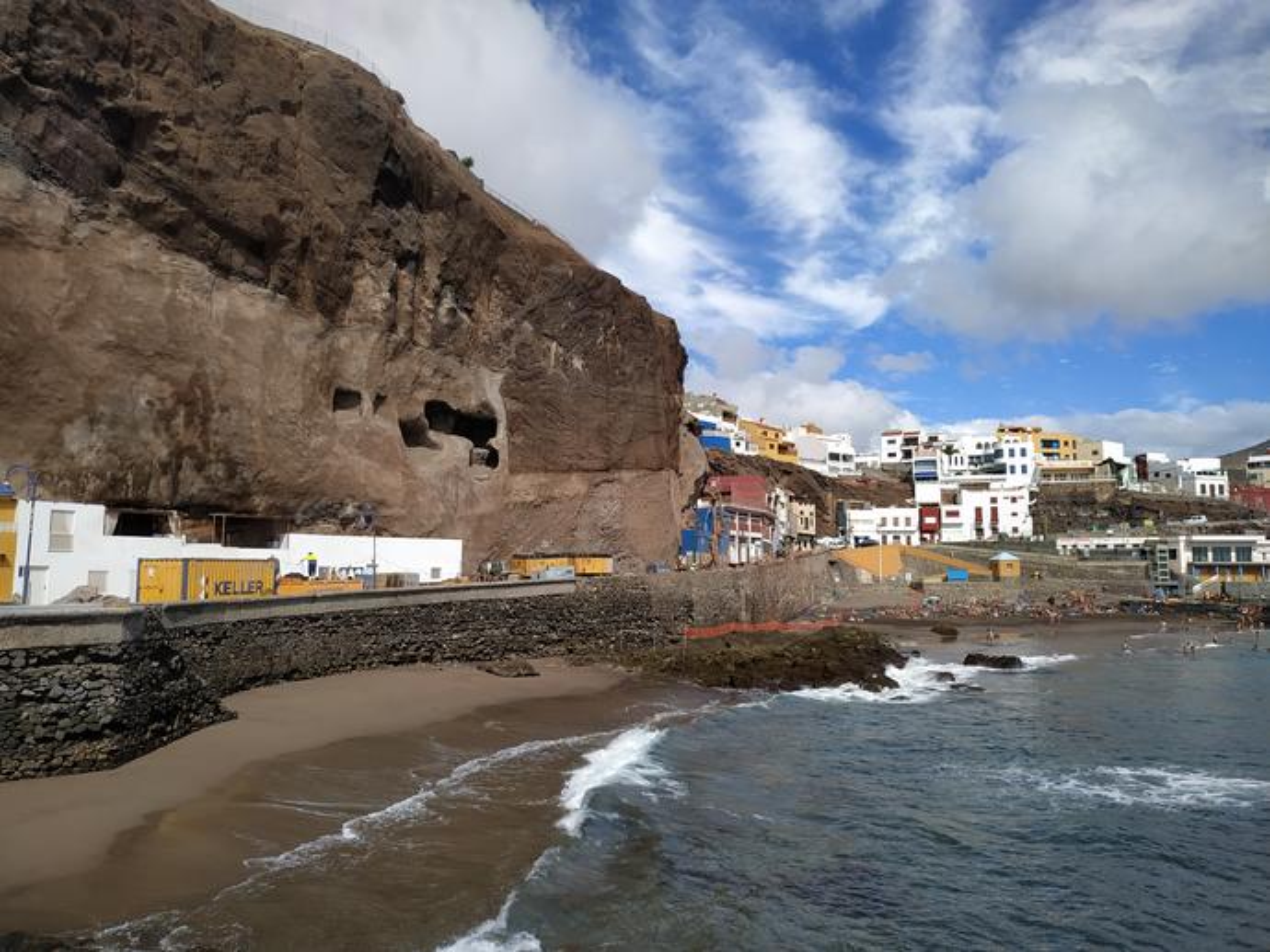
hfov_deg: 71.6
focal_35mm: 24
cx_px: 635
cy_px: 476
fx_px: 880
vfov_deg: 56.8
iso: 100
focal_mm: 3.94
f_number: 1.9
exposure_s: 1/2554
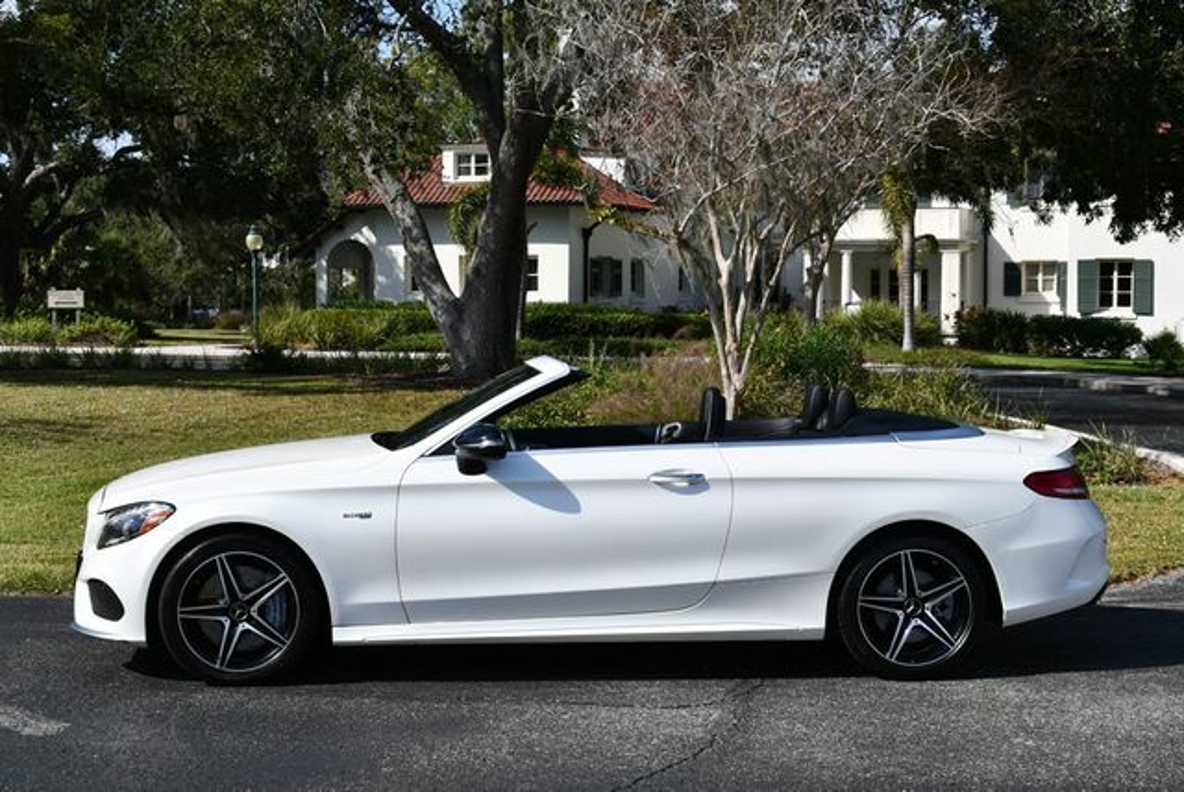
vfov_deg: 25.1
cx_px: 592
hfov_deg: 36.8
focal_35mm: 54
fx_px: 1778
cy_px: 396
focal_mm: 27
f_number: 9
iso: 100
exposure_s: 1/320
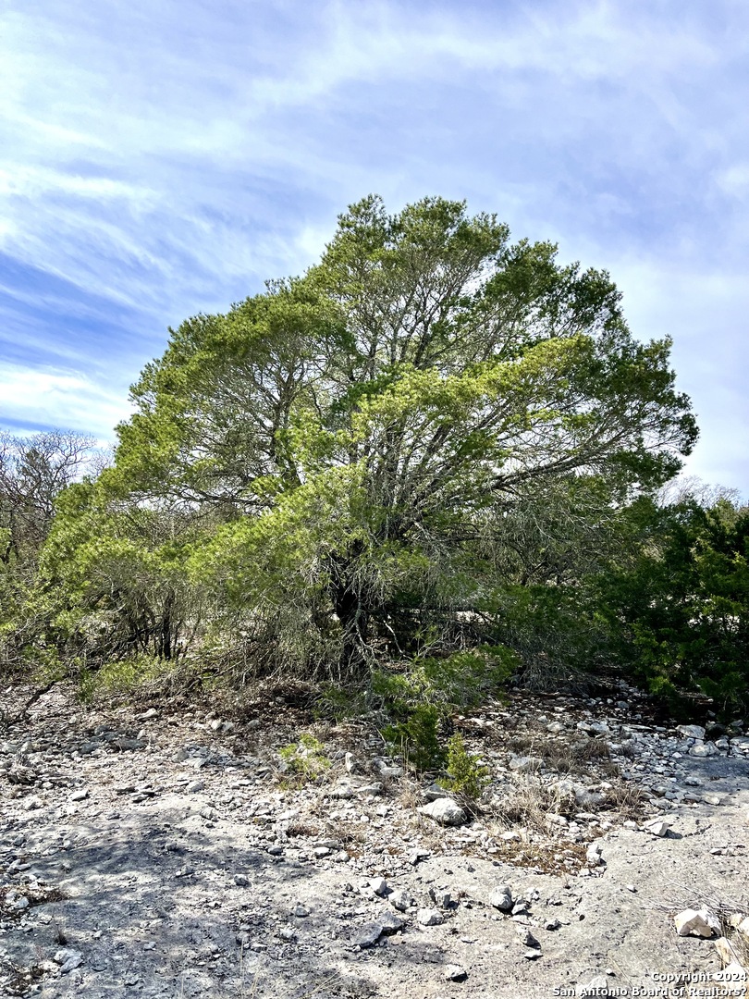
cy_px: 500
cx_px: 374
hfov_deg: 53.1
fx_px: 750
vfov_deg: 67.3
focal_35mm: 26
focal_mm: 5.1
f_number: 1.6
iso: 50
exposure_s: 1/4016
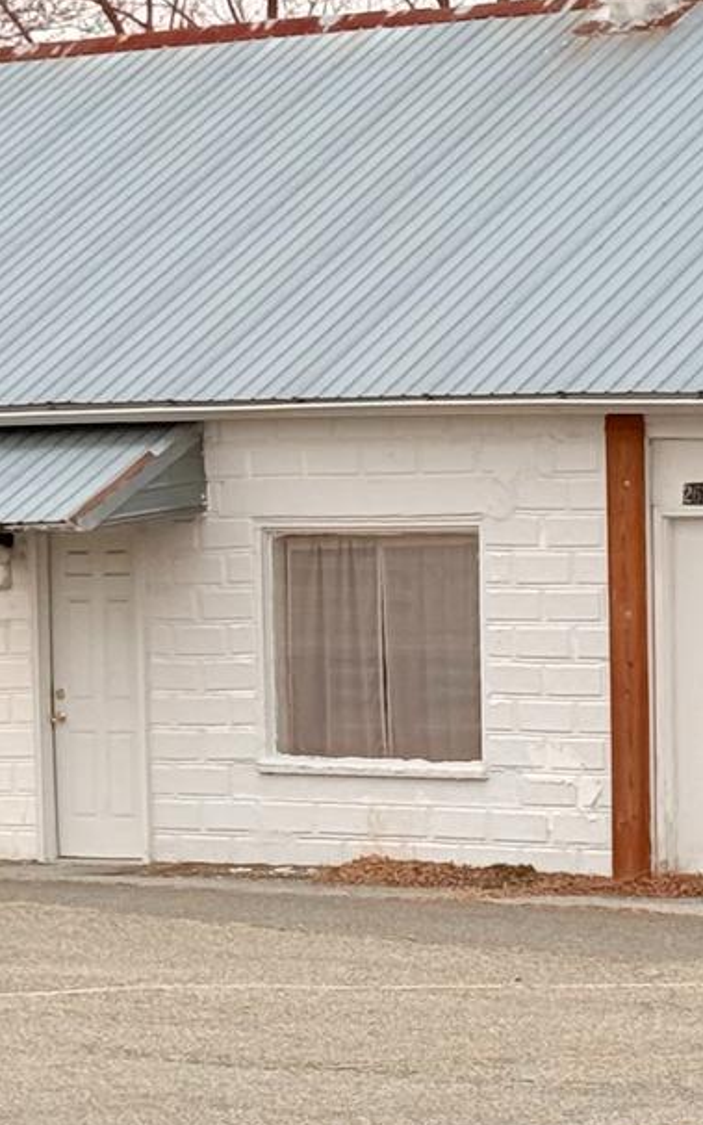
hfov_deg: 7.6
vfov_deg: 12.2
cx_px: 412
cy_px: 674
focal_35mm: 172
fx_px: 5270
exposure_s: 1/434
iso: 64
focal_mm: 6.76
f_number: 1.78
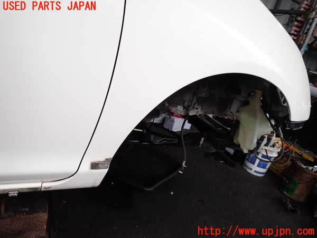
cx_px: 158
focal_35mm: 25
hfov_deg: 69.4
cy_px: 119
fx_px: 229
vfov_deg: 54.9
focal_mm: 4.5
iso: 100
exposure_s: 1/200
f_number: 2
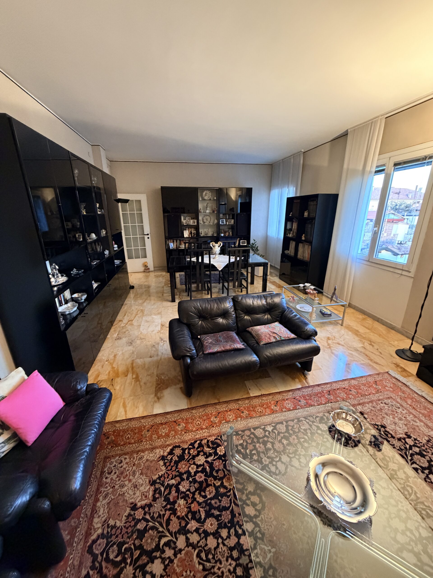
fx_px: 233
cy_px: 289
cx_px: 216
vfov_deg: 102.1
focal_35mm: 14
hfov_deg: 85.7
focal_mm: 2.22
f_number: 2.2
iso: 500
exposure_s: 1/50
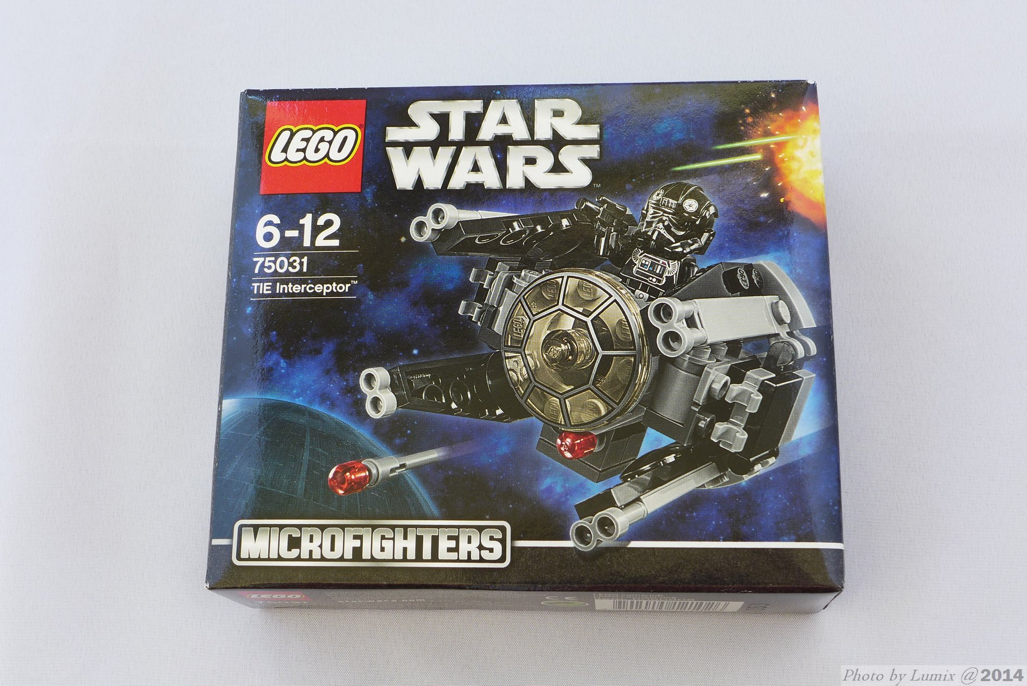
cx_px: 514
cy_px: 343
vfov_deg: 27.0
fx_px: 1427
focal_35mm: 50
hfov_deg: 39.6
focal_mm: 9.8
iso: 80
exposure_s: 1/8
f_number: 4.5
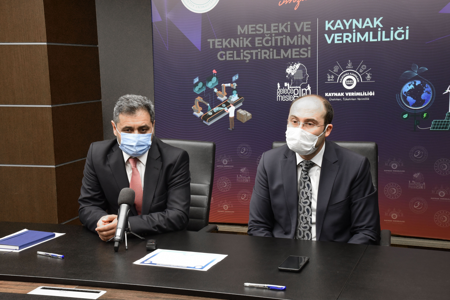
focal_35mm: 52
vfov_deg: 26.0
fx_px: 650
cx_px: 225
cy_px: 150
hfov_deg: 38.2
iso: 2000
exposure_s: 1/50
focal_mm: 52
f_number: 11
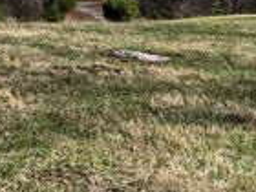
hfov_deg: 20.0
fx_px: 688
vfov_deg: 14.3
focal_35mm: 93
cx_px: -33
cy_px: -138
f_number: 1.5
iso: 50
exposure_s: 1/5882
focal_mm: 5.7
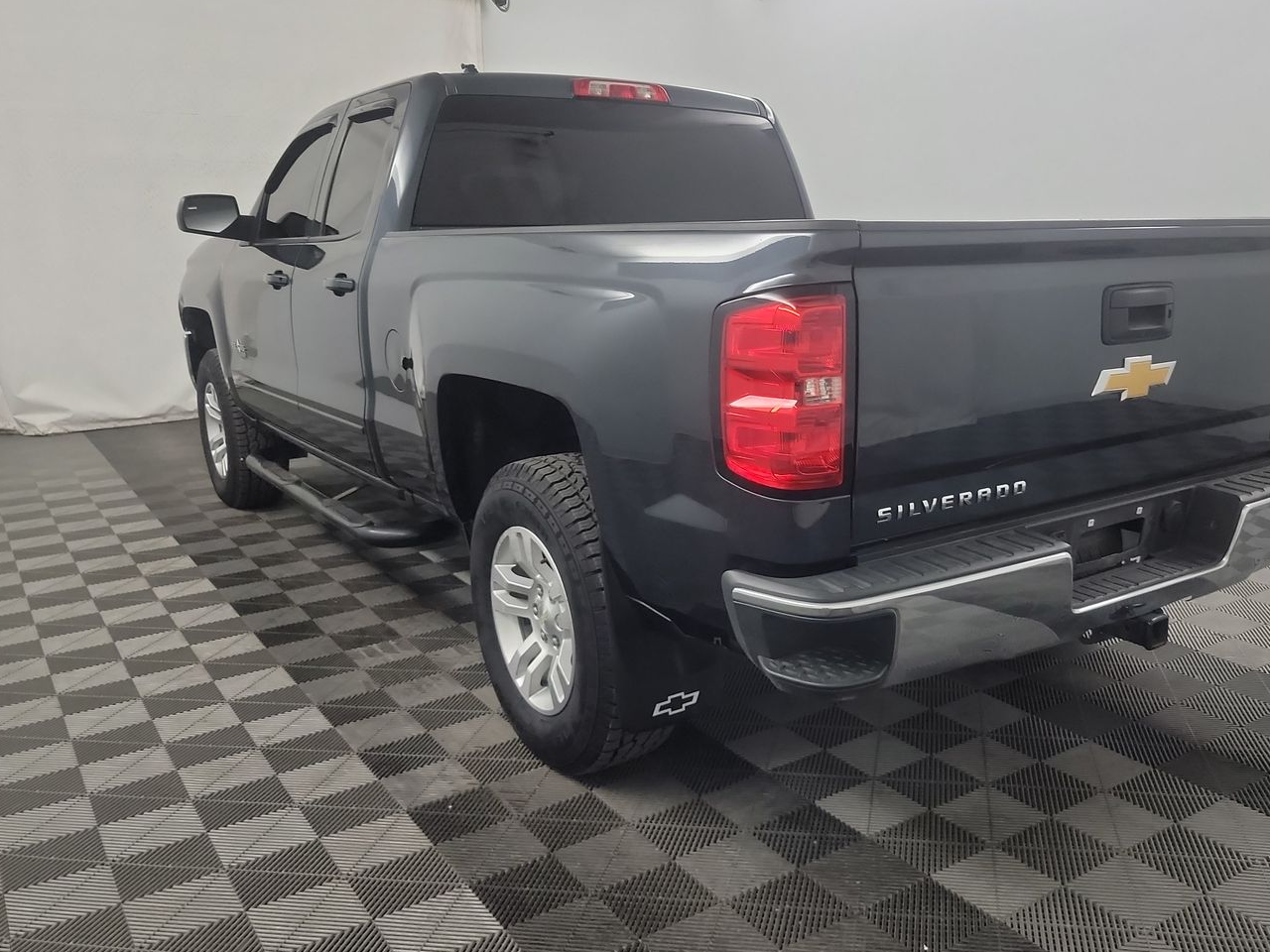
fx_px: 1101
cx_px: 771
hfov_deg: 59.4
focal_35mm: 30
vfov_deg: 46.8
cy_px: 466
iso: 818
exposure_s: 1/59
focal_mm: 6.7
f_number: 1.8
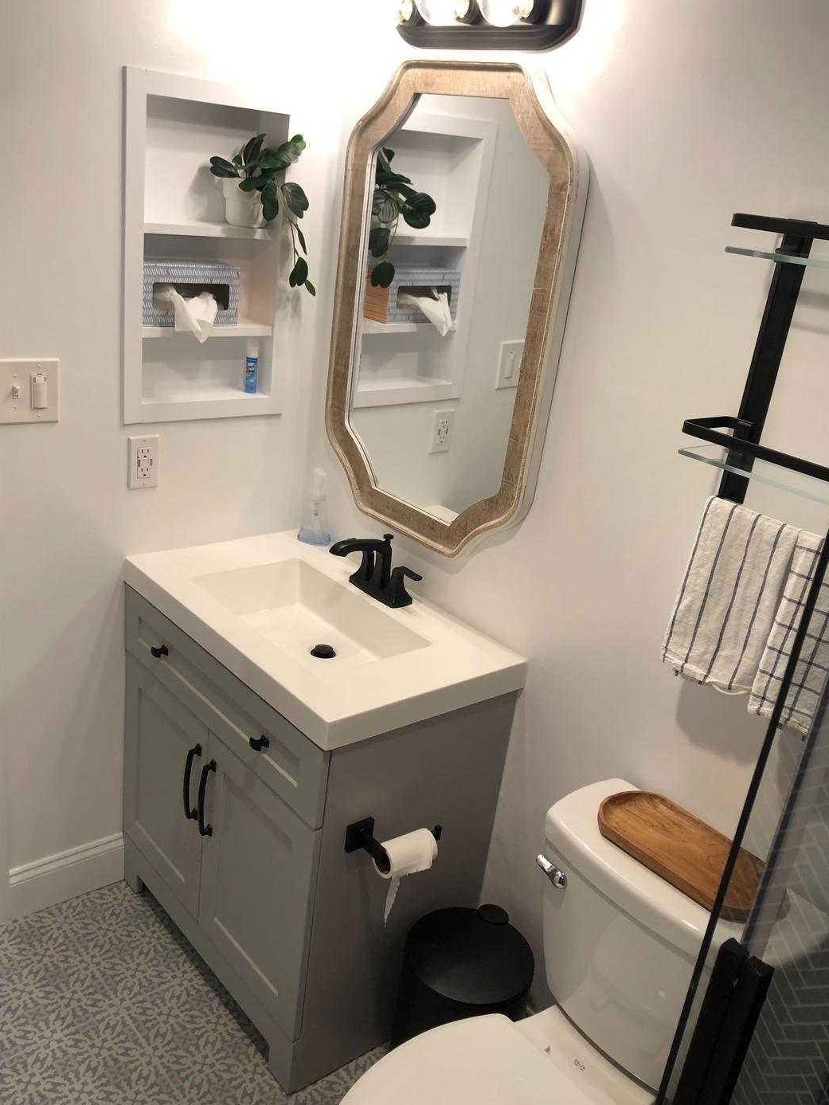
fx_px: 989
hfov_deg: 45.4
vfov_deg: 58.3
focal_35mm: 31
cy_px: 598
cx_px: 393
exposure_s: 1/30
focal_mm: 4
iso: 25
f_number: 1.8
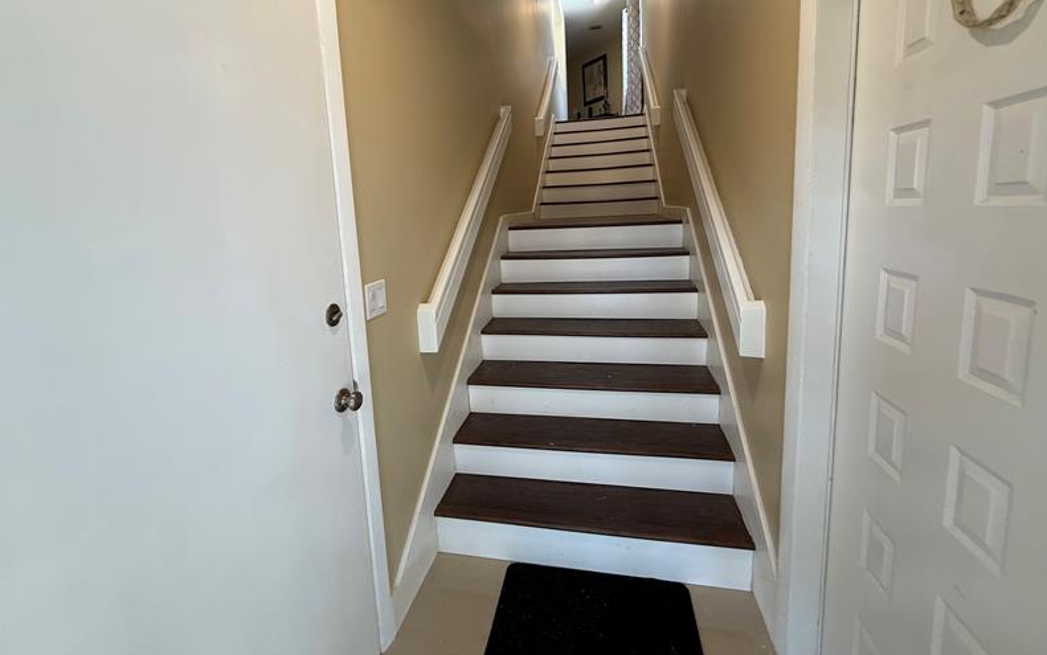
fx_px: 428
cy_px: 267
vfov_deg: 74.2
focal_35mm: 15
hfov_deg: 101.4
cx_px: 522
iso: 200
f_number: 2.2
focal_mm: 2.22
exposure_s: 1/120
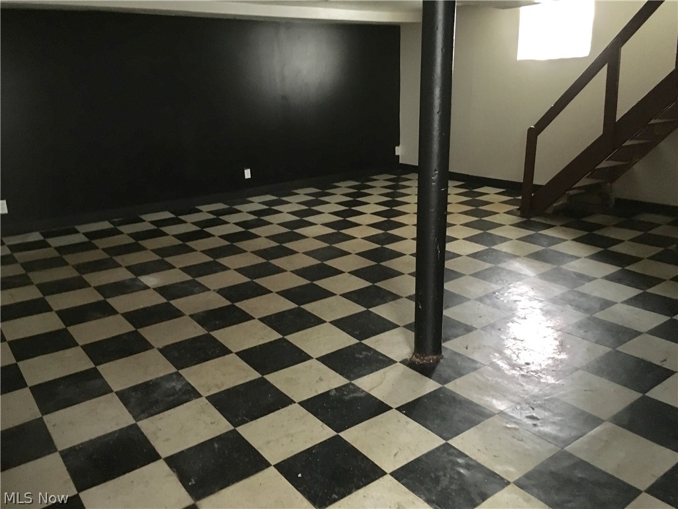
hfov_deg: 61.7
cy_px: 254
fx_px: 568
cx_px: 339
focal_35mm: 29
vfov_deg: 48.2
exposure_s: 1/15
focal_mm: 4.15
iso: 400
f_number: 2.2
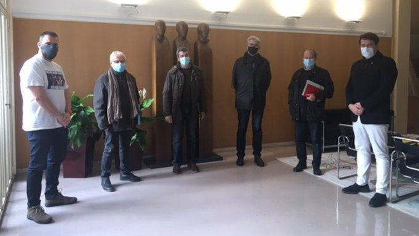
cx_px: 207
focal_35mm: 32
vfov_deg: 36.5
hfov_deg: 61.0
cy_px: 89
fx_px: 356
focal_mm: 4.15
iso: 32
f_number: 2.2
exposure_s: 1/33
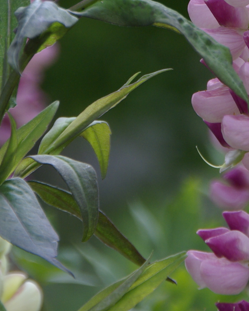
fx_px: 5151
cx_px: 201
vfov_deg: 3.5
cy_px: -24
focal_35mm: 559
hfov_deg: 2.8
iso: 200
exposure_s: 1/125
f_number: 5.6
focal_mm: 120
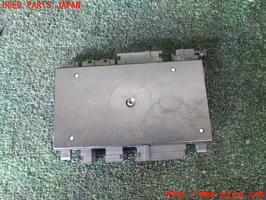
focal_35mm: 30
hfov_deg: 60.0
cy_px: 100
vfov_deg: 46.8
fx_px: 231
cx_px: 133
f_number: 2.3
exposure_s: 1/30
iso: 800
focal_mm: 5.4
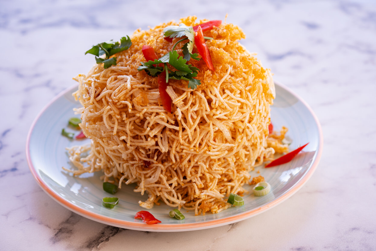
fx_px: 940
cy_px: 126
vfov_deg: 15.2
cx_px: 188
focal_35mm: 90
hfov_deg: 22.6
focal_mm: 90
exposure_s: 1/60
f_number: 7.1
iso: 250
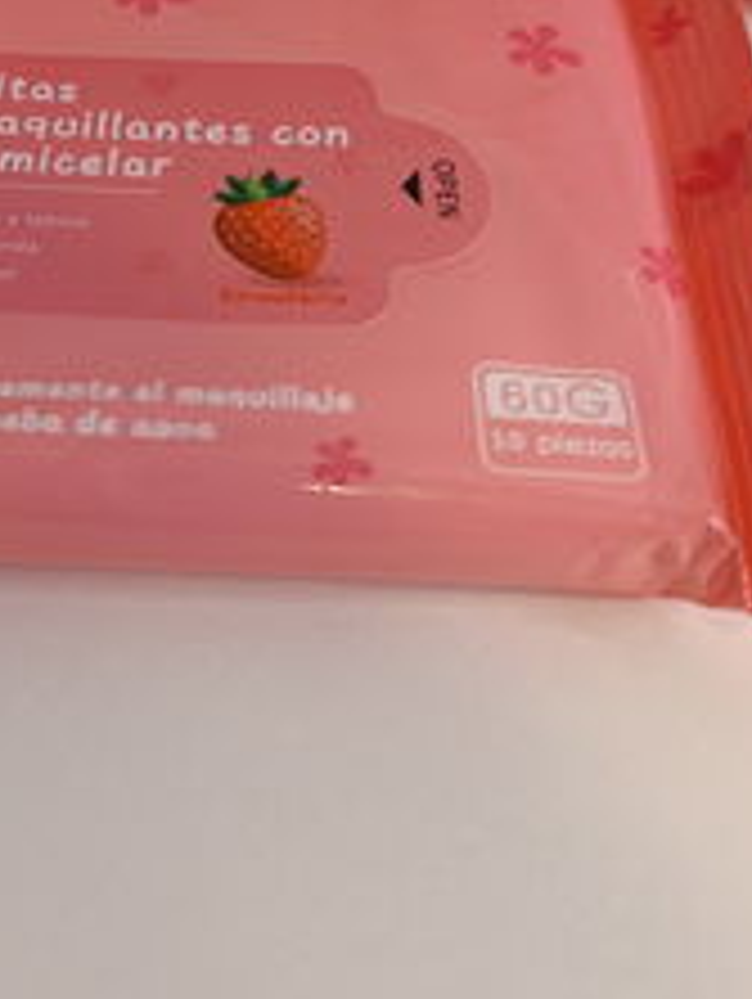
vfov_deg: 32.2
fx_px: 1590
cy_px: 2
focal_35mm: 55
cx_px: 203
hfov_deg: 26.3
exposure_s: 1/100
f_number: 1.6
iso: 400
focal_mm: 6.14
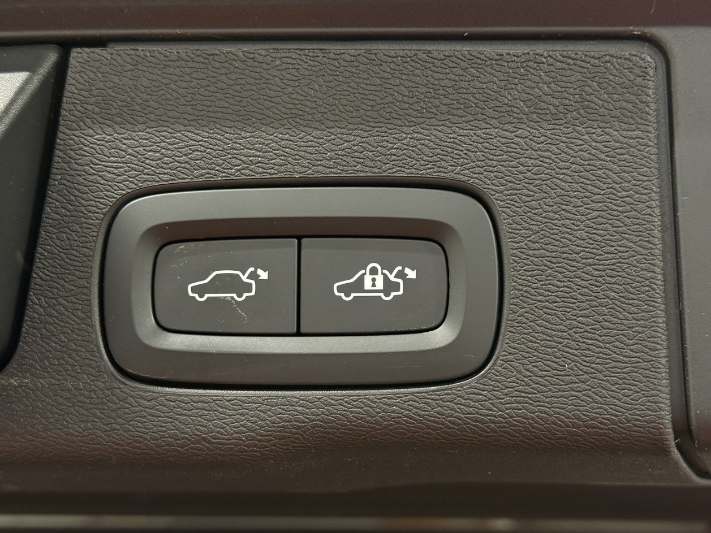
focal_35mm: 55
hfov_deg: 34.9
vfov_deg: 26.6
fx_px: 1130
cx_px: 379
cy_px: 293
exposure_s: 1/60
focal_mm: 6.76
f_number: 1.78
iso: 250
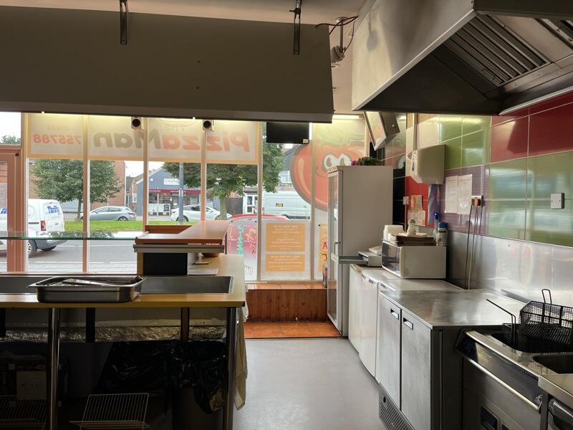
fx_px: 430
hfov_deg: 67.3
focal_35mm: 26
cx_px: 286
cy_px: 215
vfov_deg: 53.1
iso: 32
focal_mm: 5.1
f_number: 1.6
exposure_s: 1/106
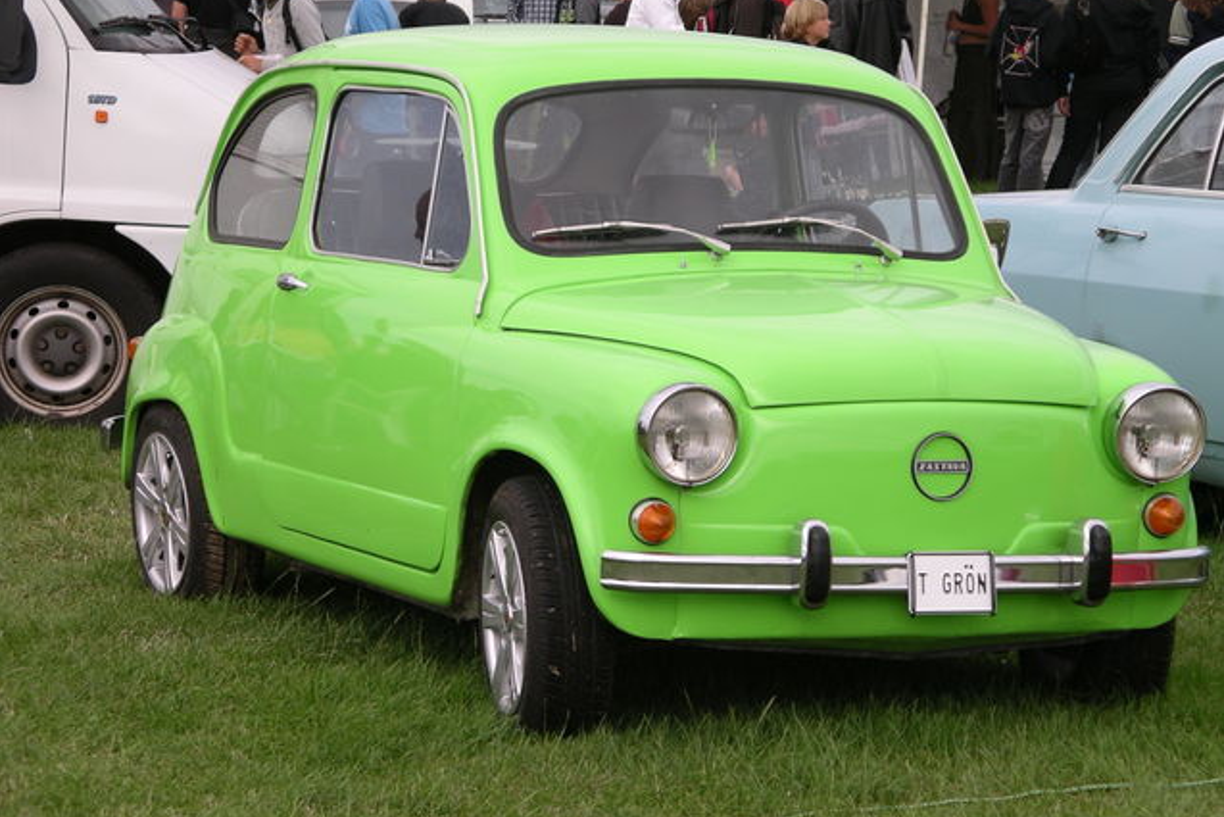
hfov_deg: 14.7
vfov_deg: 9.8
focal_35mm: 140
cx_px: 613
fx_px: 4761
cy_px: 421
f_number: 5
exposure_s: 1/320
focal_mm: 27.8
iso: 64
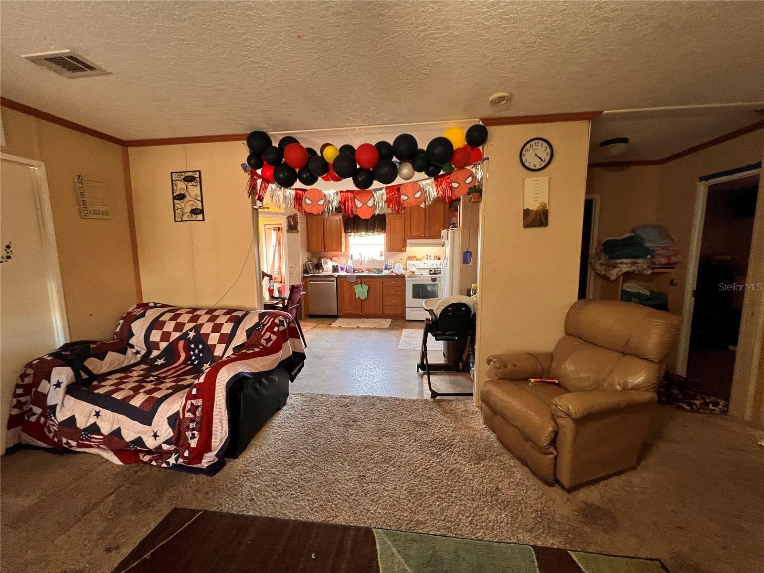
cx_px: 382
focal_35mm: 13
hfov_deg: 106.2
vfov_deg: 89.9
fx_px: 287
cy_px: 286
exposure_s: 1/60
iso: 400
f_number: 1.8
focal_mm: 1.57
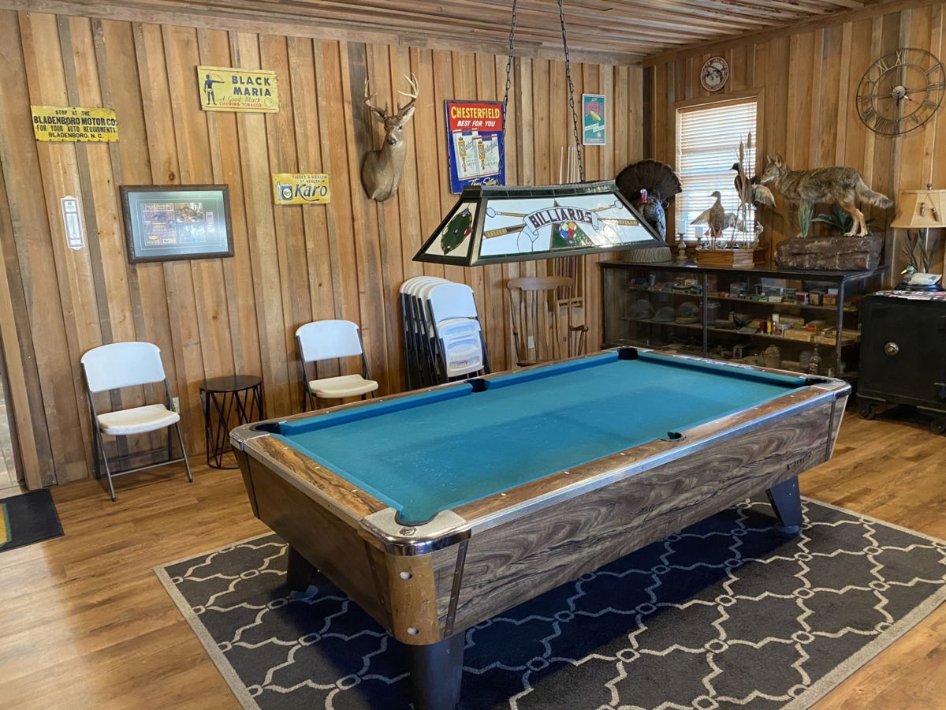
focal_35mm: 26
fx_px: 711
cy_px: 355
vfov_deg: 53.1
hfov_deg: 67.3
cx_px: 473
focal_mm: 4.25
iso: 400
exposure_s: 1/60
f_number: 1.8
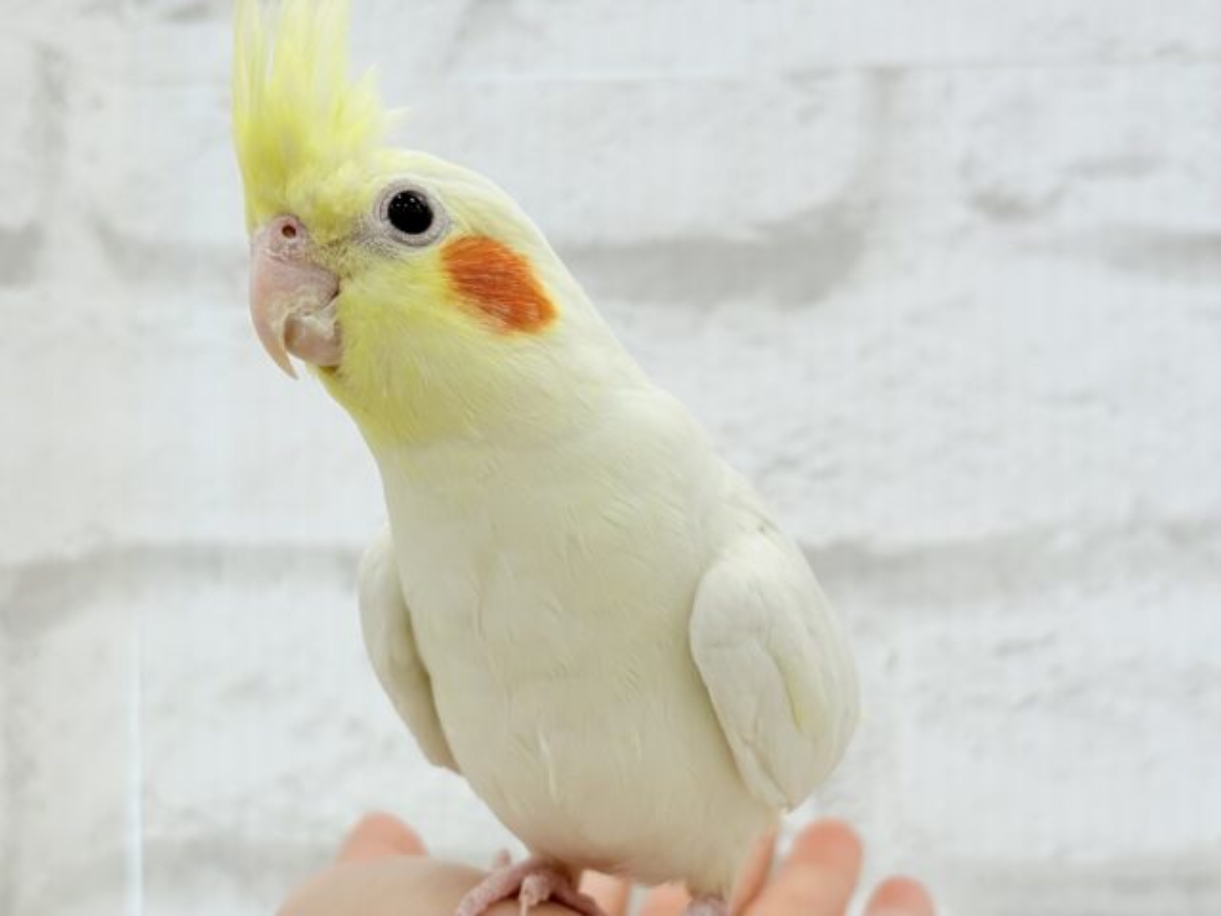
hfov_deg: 36.8
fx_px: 1834
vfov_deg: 28.0
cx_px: 610
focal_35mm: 52
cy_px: 458
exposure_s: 1/100
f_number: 1.6
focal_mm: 5.96
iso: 40
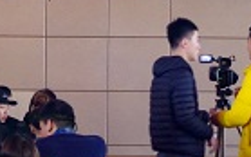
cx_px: 70
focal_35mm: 260
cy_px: -6
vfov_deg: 5.0
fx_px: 1779
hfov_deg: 8.1
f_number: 4.5
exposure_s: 1/20
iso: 1600
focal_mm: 42.5
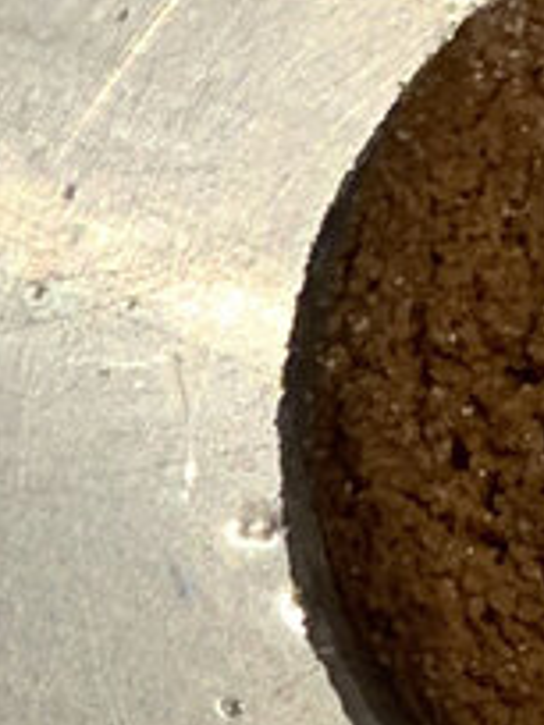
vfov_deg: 9.6
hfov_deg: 6.5
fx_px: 4275
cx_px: -1259
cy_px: 793
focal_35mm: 204
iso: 250
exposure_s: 1/60
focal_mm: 4.25
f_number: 1.8
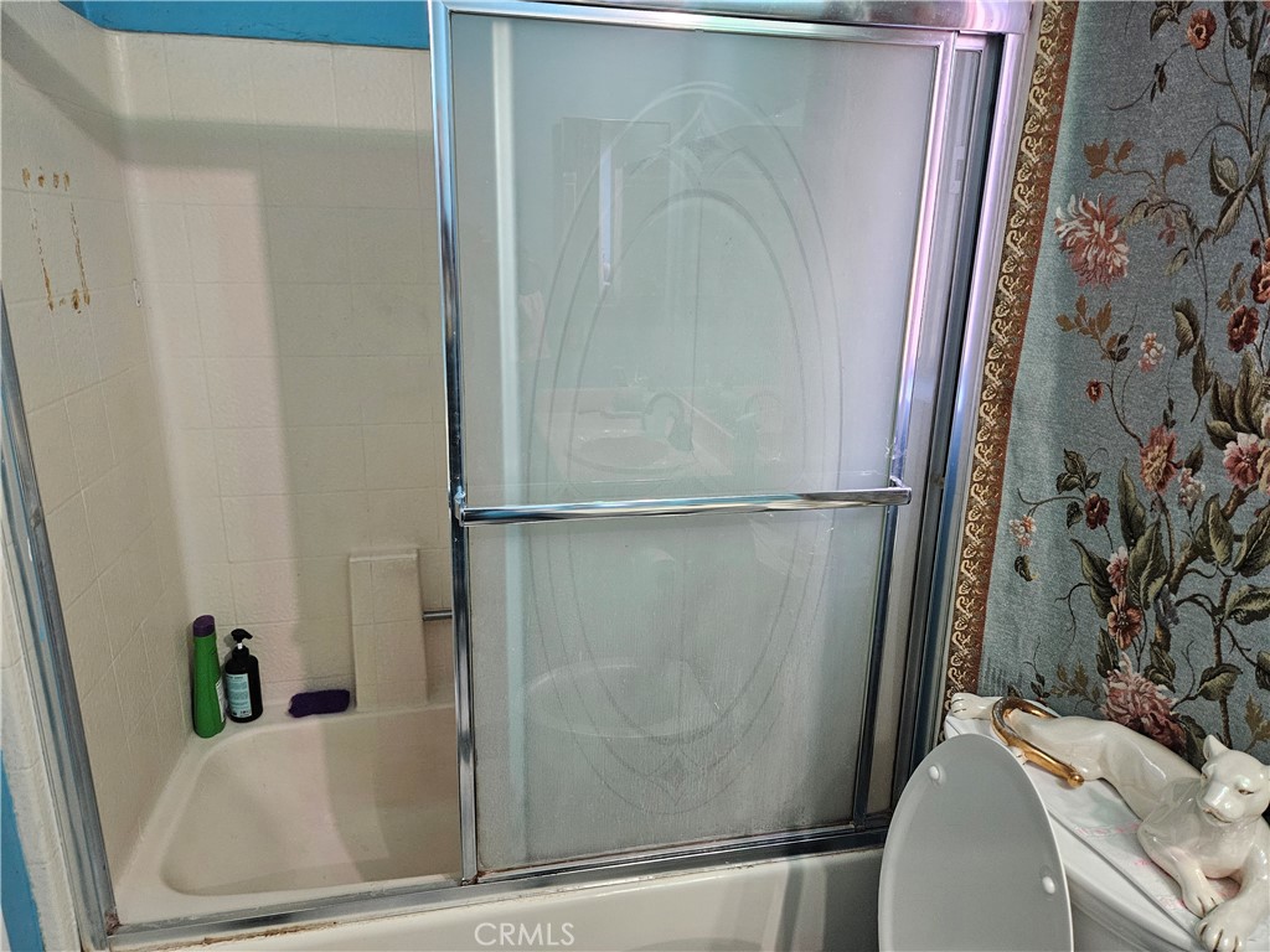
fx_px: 844
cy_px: 476
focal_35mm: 23
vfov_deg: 58.9
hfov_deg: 73.9
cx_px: 635
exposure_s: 1/120
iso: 1000
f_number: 1.8
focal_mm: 5.4
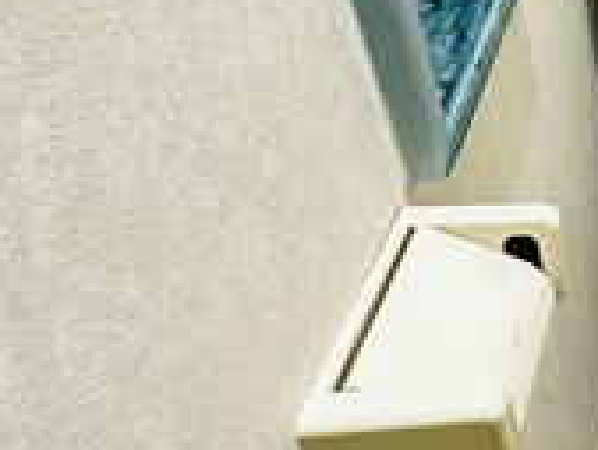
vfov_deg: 24.4
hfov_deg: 25.3
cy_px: 30
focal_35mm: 58
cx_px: 892
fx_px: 1003
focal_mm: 2.22
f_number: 2.2
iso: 500
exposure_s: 1/60
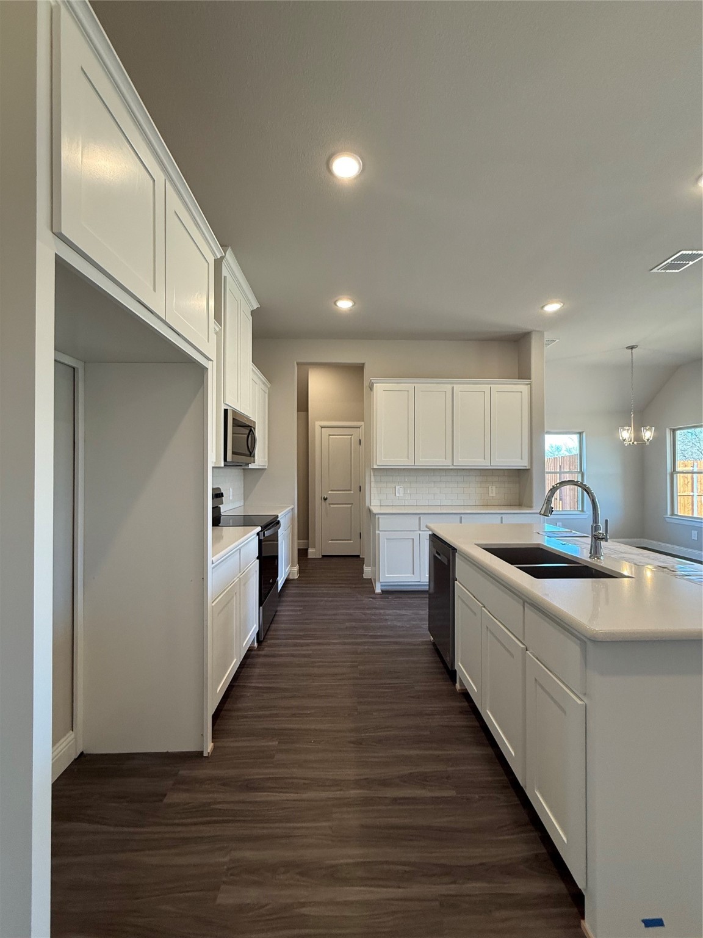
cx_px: 352
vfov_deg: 102.1
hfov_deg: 85.7
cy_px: 469
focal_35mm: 14
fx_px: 379
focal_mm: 2.22
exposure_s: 1/120
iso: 250
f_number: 2.2
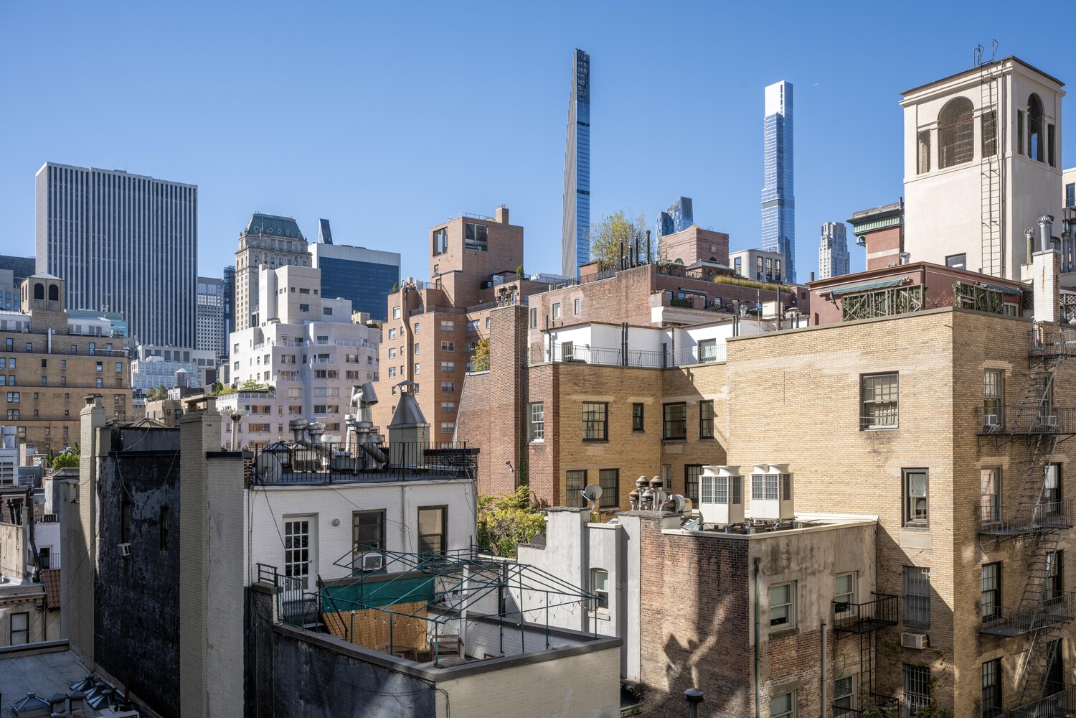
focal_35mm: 31
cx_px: 538
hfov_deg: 60.3
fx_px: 926
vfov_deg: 42.3
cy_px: 359
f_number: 10
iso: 160
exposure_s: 1/320
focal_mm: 31
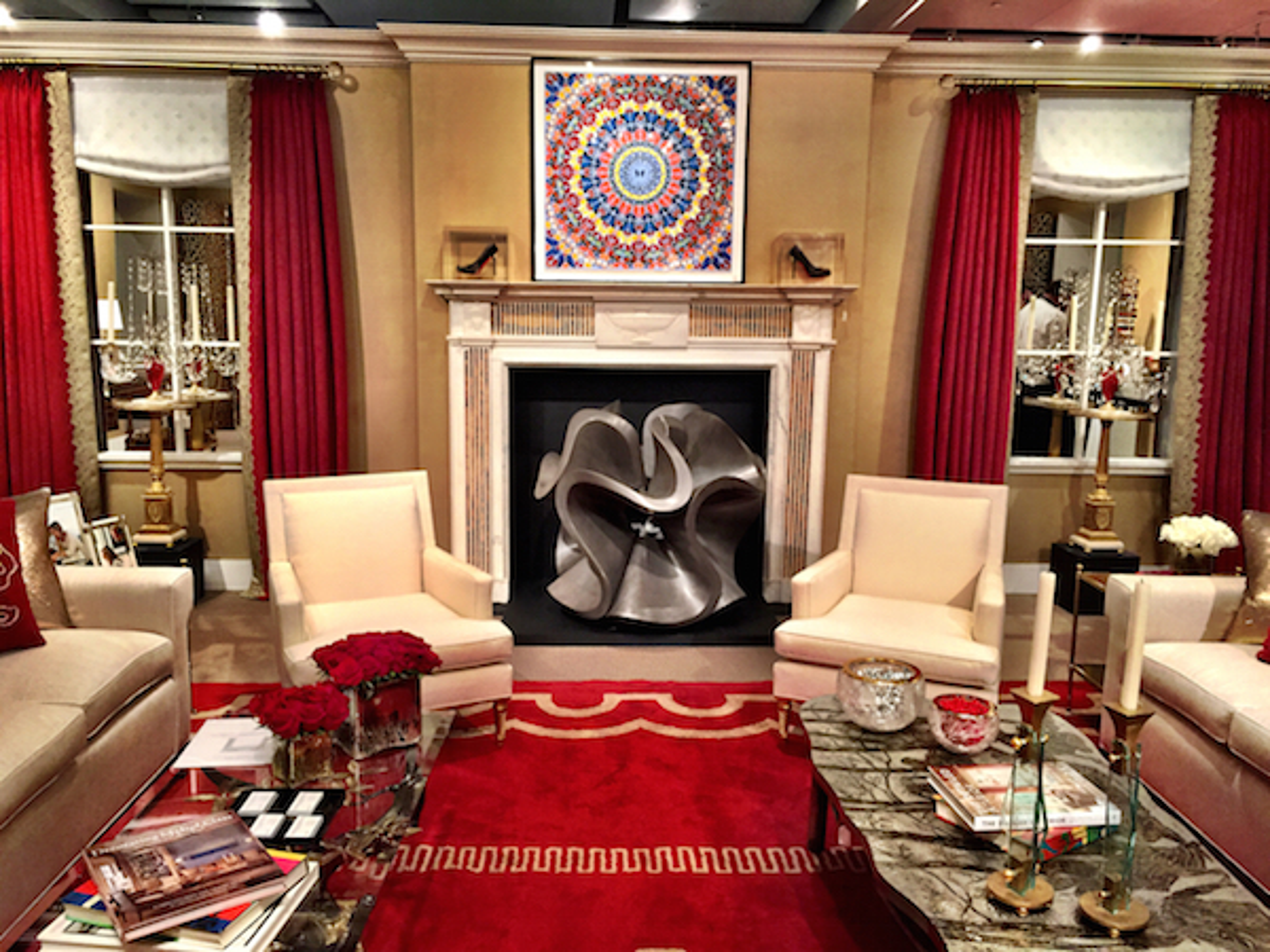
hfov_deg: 61.7
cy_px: 476
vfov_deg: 48.2
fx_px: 1064
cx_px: 635
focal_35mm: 29
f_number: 2.2
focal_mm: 4.15
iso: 50
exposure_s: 1/30
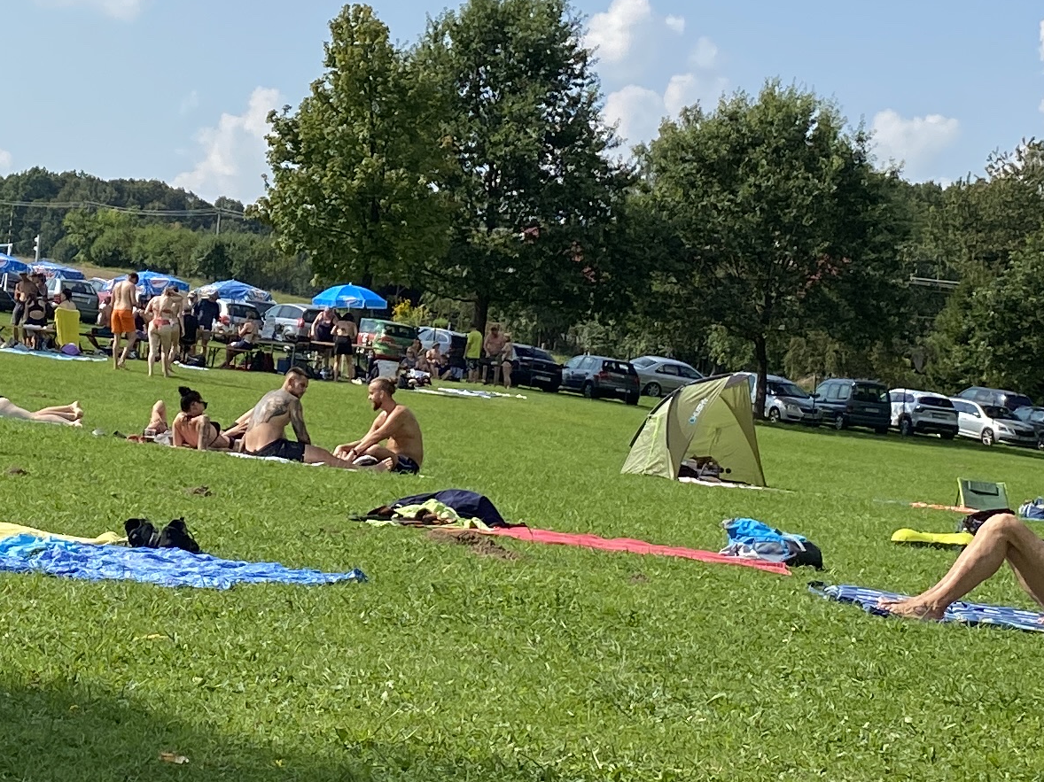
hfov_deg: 21.6
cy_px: 127
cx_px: 154
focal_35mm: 89
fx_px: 2684
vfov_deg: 16.4
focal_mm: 4.25
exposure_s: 1/4808
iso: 32
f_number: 1.8
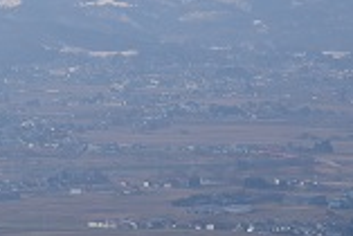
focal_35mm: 579
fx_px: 5687
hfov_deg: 3.6
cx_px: 58
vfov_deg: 2.4
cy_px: -97
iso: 200
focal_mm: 135
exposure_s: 1/500
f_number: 11
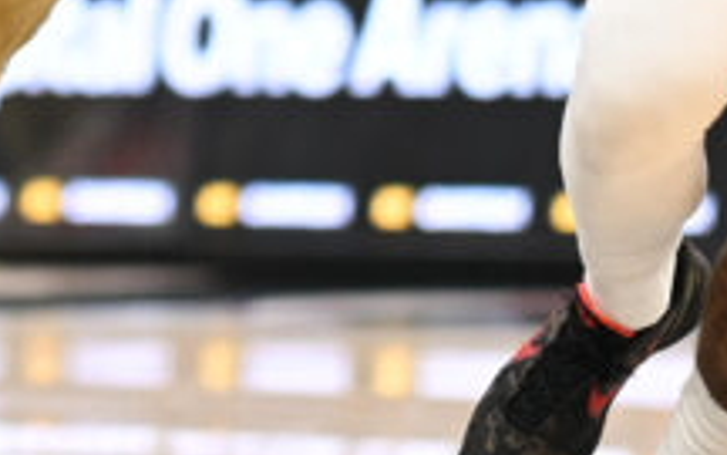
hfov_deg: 3.4
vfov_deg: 2.1
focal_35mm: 614
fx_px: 12165
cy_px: -401
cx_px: -71
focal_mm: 85
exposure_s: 1/1000
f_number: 1.2
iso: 400
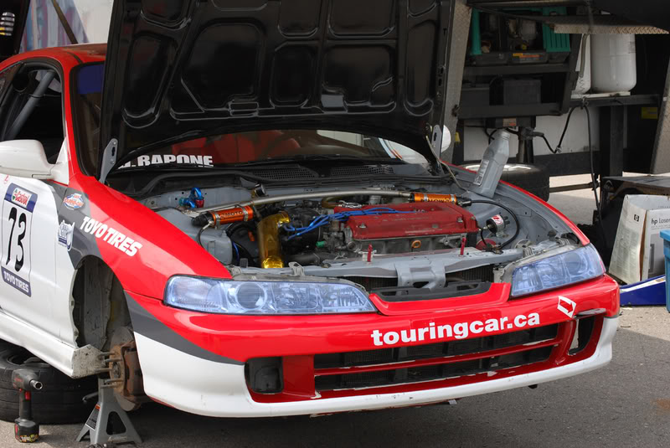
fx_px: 1676
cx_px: 335
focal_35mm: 90
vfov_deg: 15.2
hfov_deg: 22.6
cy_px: 224
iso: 100
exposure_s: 1/60
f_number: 11
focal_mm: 60
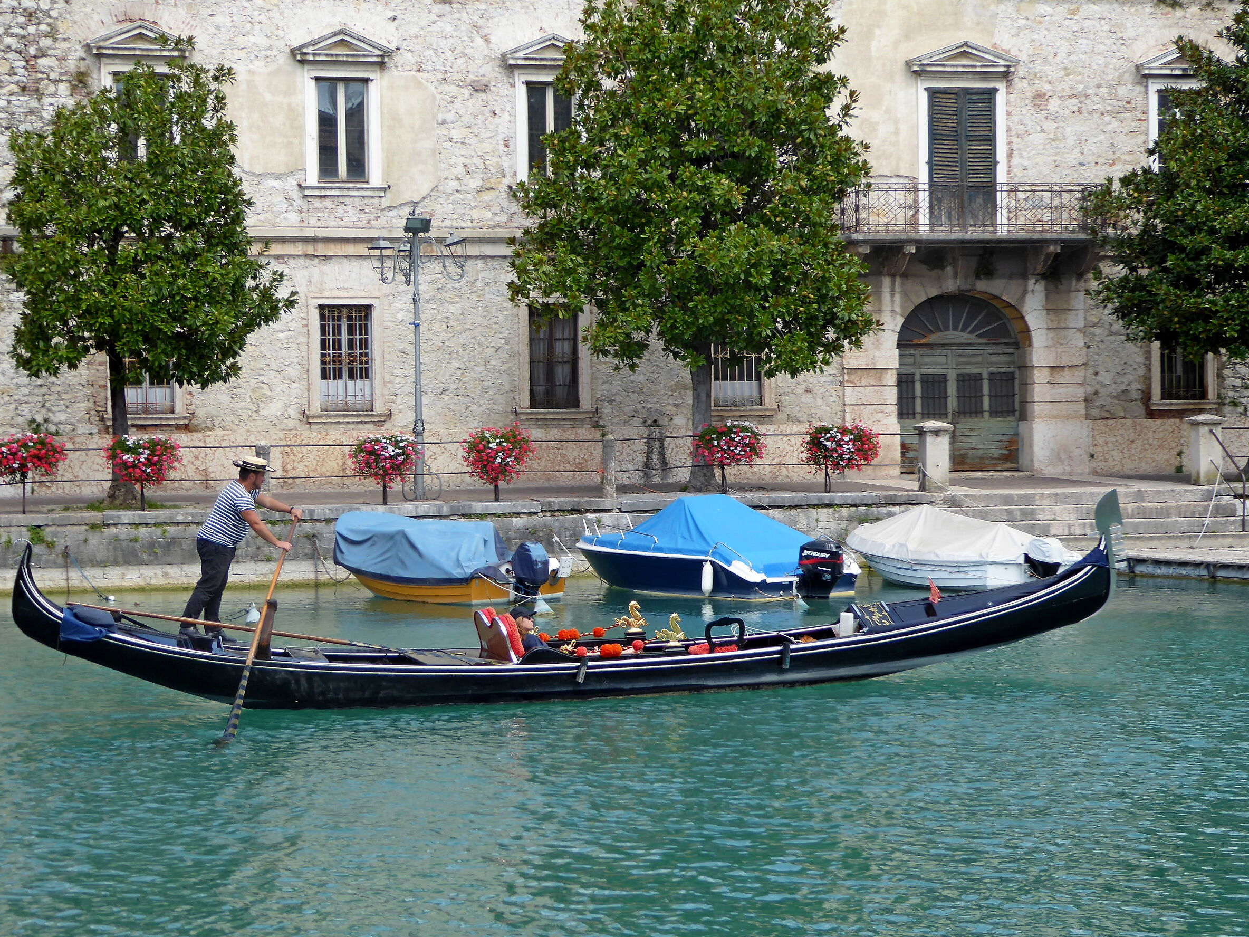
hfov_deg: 26.0
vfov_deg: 19.6
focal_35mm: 75
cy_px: 473
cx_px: 629
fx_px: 2706
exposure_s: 1/200
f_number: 4.6
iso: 80
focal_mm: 13.2
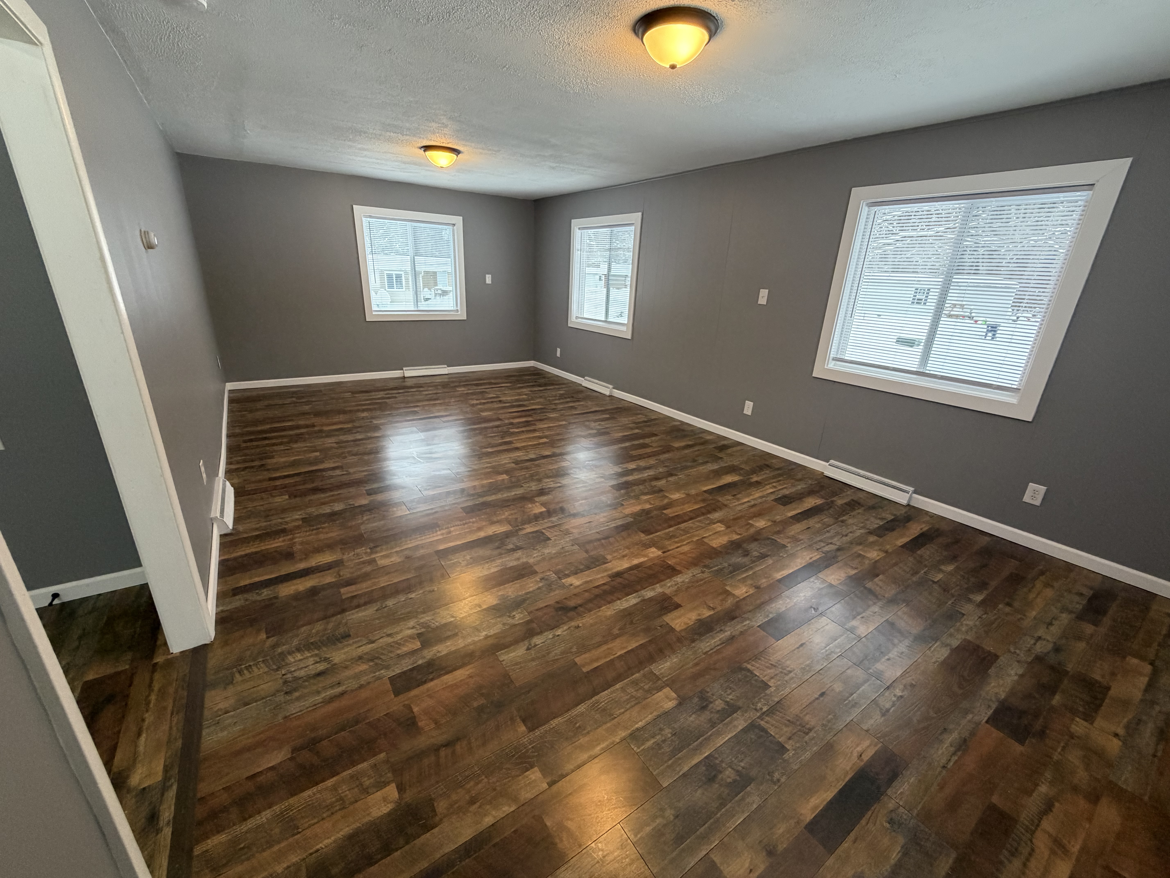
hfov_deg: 102.1
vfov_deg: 85.7
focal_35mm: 14
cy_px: 439
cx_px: 585
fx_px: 473
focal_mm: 2.22
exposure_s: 1/60
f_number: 2.2
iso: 320
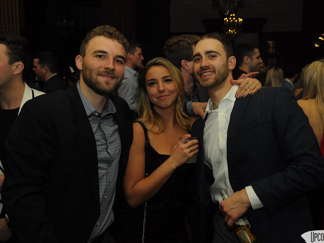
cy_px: 121
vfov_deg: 34.3
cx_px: 171
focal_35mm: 42
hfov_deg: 44.8
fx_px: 393
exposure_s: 1/60
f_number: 5.6
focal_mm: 24
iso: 800
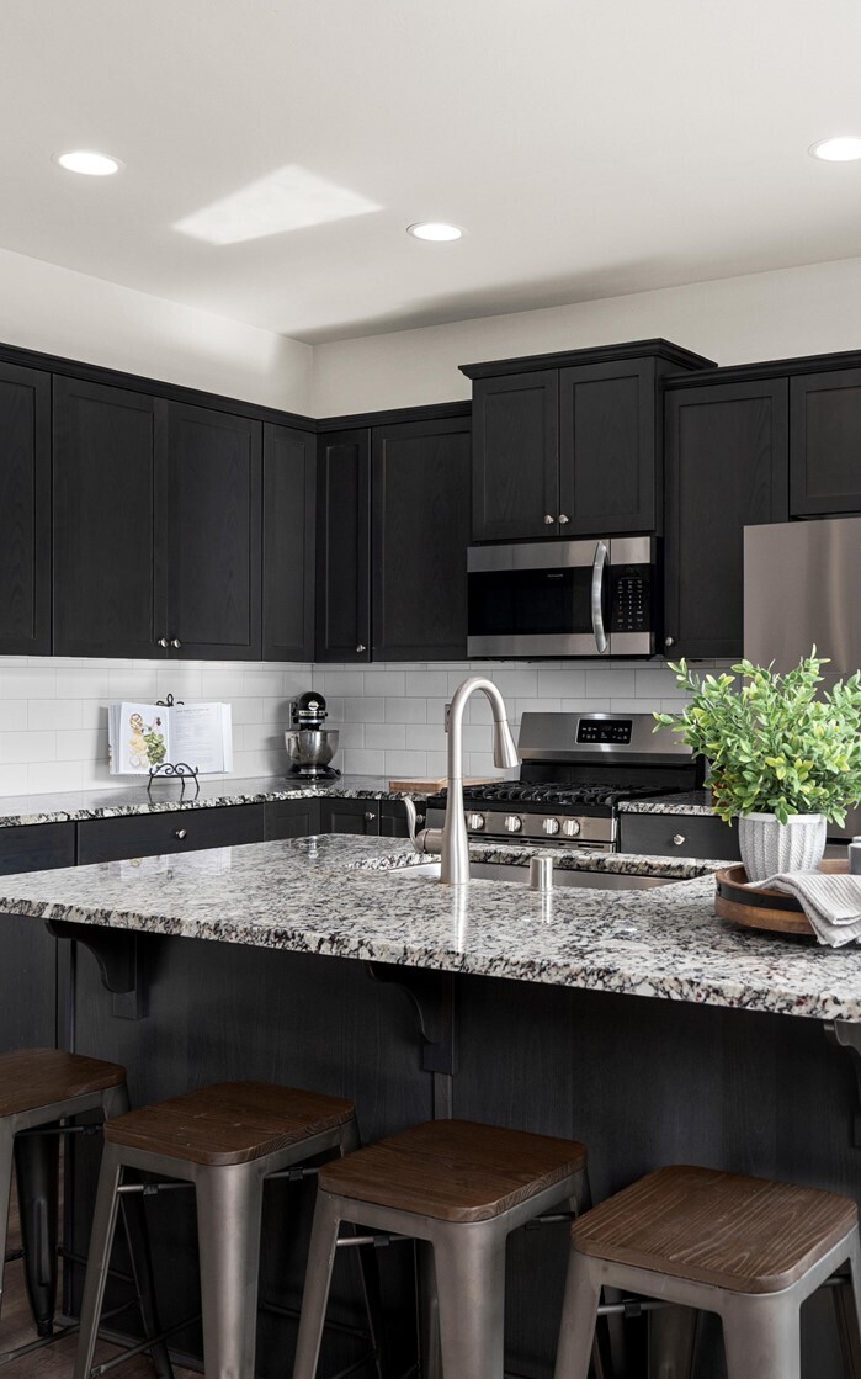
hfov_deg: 36.4
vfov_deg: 56.7
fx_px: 1277
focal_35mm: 34
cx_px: 651
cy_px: 686
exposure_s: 1/30
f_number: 6.3
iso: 320
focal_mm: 22
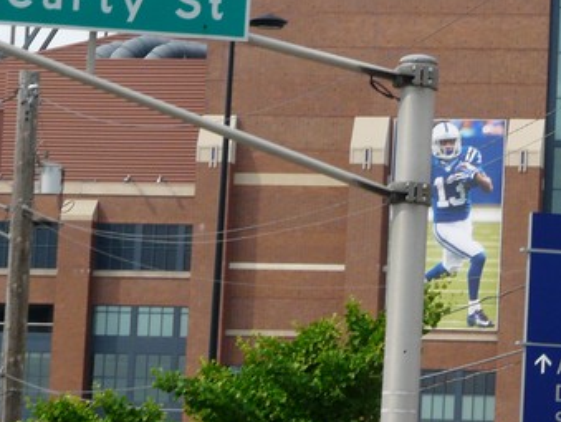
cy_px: -15
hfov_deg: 7.4
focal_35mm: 264
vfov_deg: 5.6
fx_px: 4283
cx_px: 652
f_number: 5.6
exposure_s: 1/320
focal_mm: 18.3
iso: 100
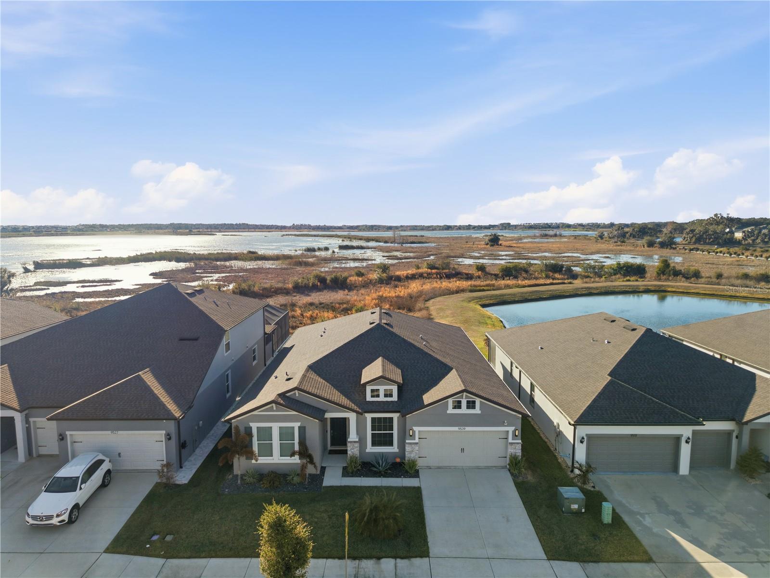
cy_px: 289
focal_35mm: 24
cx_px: 385
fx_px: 534
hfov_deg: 71.6
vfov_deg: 56.8
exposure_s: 1/2000
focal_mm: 8.7
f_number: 1.8
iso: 100
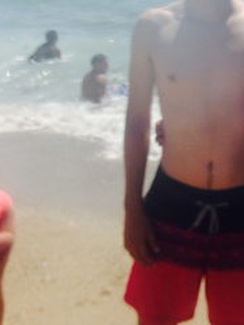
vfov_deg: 28.1
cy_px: 22
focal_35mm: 66
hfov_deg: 21.7
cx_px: 228
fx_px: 620
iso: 50
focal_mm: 4.12
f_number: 2.4
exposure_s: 1/1869
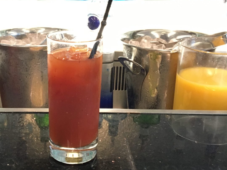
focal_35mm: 55
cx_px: 64
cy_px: 65
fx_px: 361
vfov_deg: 26.5
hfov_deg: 34.4
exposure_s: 1/33
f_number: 2.2
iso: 250
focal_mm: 4.15
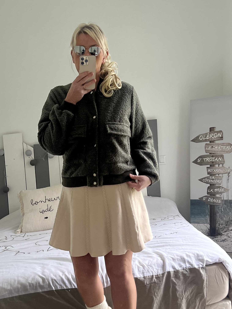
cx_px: 116
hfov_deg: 53.1
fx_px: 232
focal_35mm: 26
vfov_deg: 67.3
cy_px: 154
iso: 125
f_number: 1.5
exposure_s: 1/84
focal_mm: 5.7
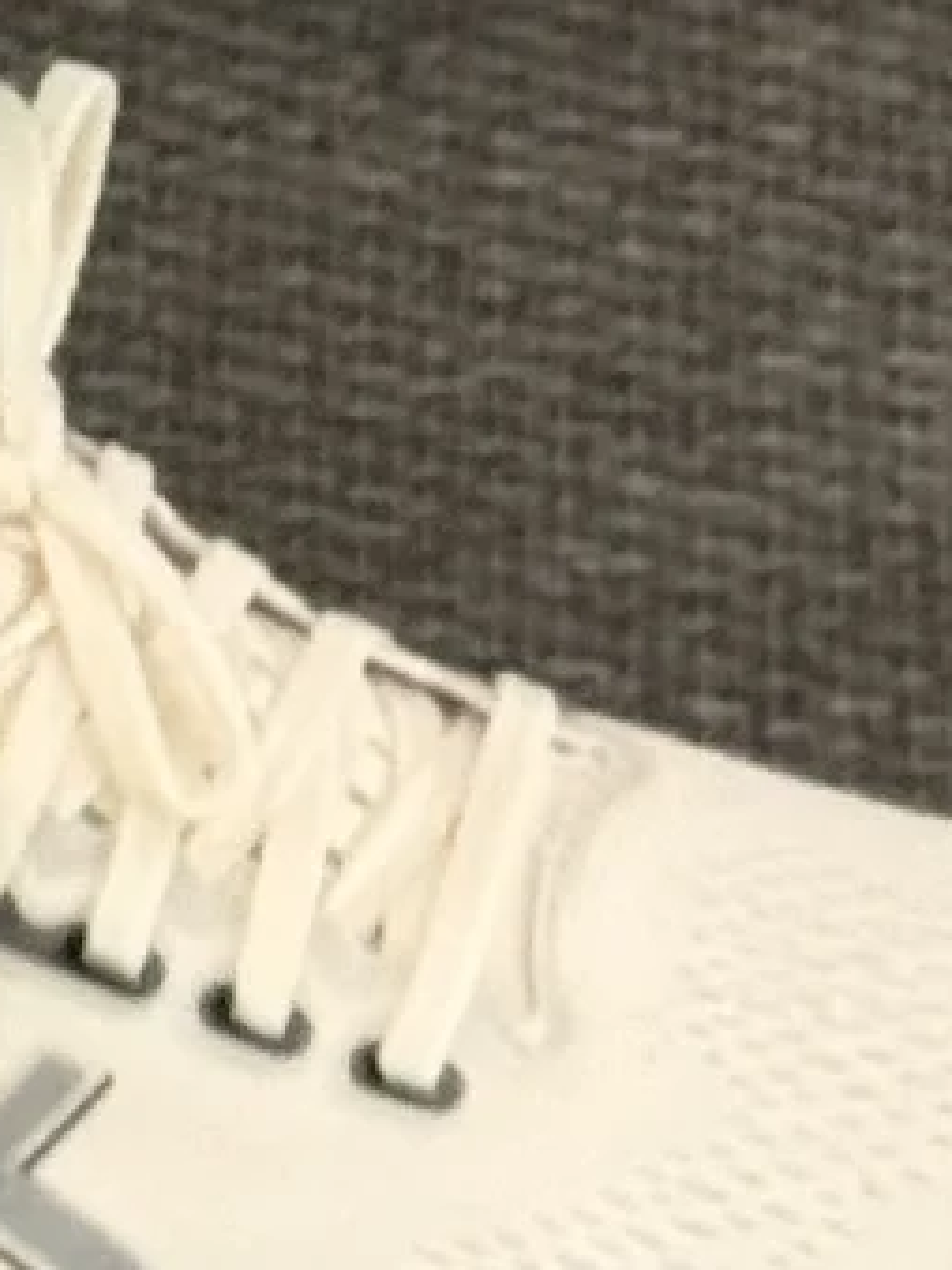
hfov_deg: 7.2
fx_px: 7485
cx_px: -349
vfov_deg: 9.7
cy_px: 416
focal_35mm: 204
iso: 200
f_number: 1.78
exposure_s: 1/50
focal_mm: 6.76
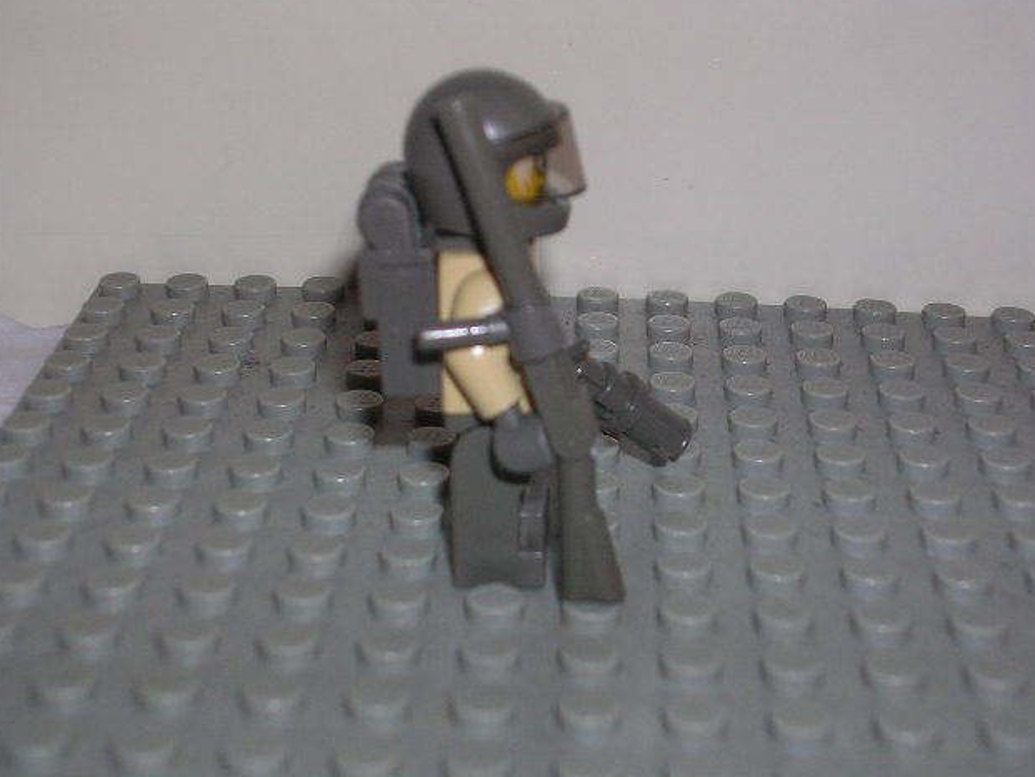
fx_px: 2063
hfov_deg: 28.2
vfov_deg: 21.3
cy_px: 390
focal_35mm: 69
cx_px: 522
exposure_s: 1/60.1
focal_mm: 10.2
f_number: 3.6
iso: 50
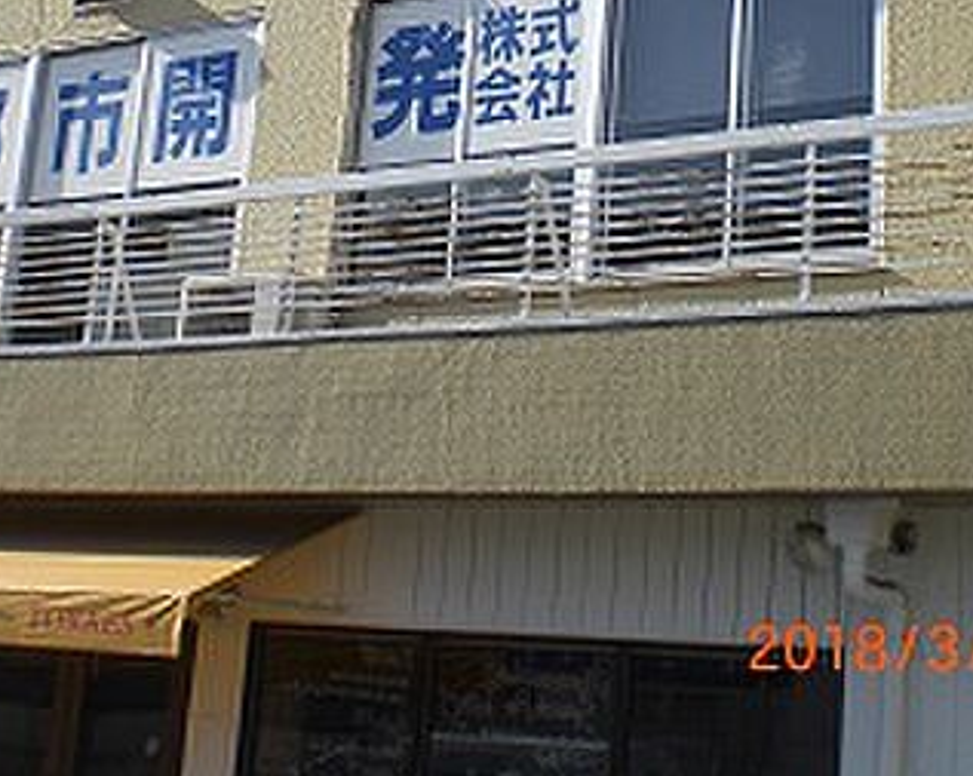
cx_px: 491
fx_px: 2158
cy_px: 71
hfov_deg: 25.4
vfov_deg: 20.0
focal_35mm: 75
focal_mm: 6.3
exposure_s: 1/250
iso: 50
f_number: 4.4
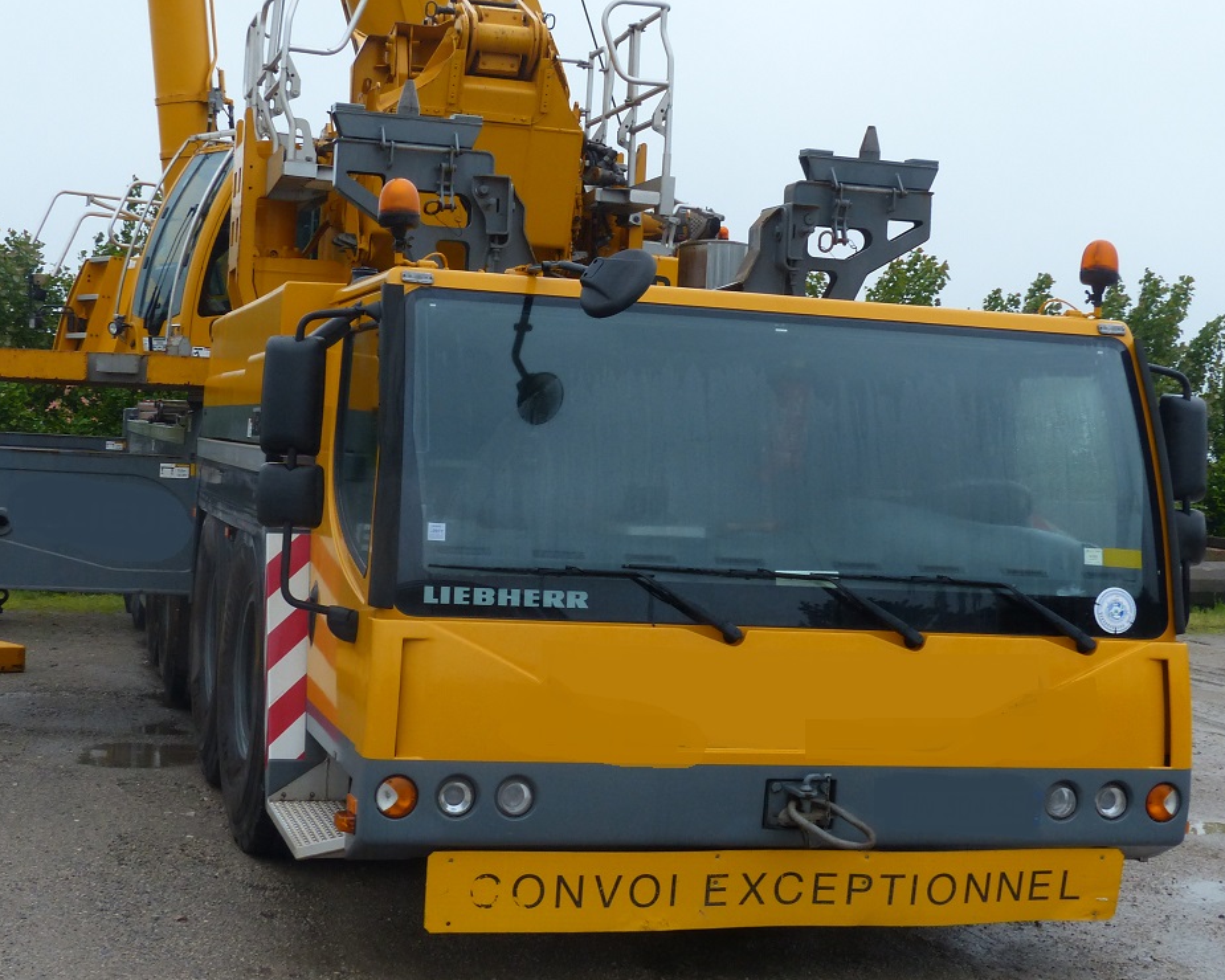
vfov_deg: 26.7
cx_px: 577
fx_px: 2067
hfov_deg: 33.0
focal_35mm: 57
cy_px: 434
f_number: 4
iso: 160
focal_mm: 7.8
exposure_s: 1/250
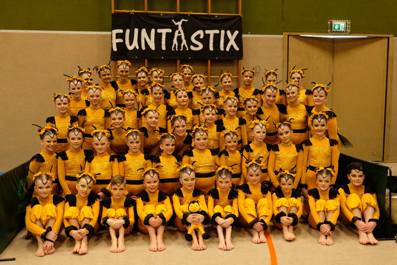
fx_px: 386
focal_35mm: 35
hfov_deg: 54.4
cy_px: 132
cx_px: 198
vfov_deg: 37.8
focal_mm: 23.3
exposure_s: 1/60
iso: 800
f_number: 3.2
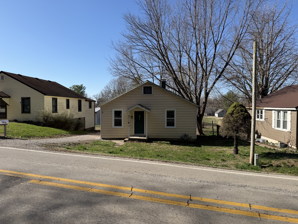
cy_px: 112
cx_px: 149
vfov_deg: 56.8
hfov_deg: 71.6
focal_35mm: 24
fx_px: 207
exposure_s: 1/3759
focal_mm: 6.76
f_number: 1.78
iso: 80
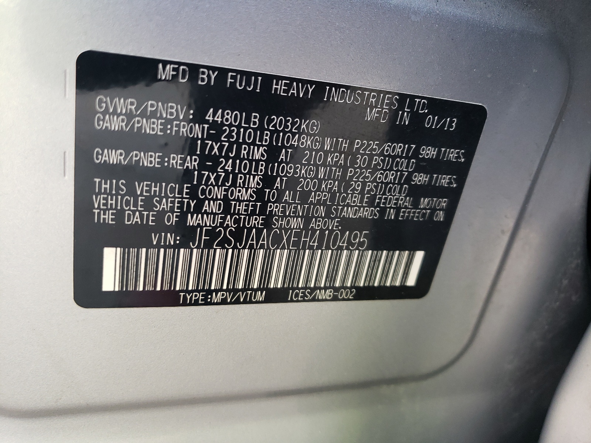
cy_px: 222
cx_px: 296
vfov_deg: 53.1
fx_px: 444
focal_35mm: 26
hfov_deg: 67.3
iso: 81
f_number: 1.5
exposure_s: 1/120
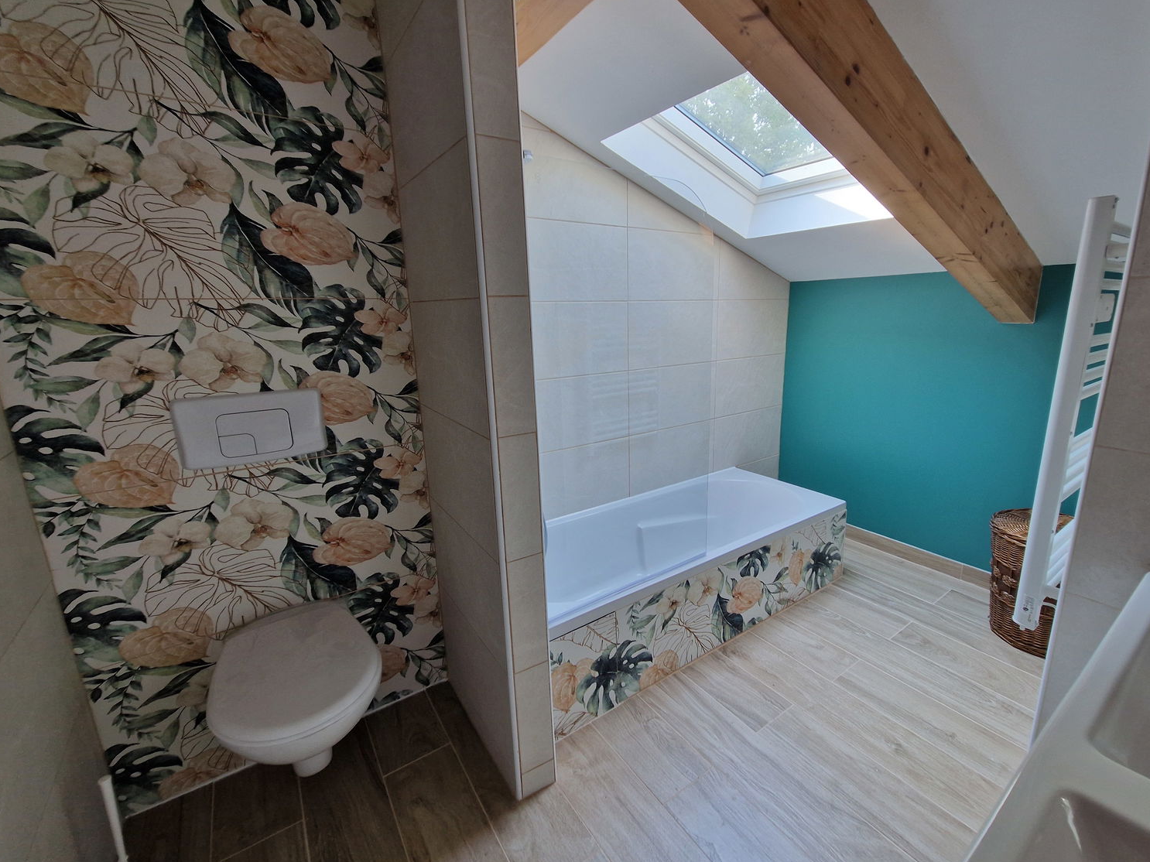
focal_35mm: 14
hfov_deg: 101.9
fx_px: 465
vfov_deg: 85.7
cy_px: 426
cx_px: 611
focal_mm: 2.2
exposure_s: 1/50
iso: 80
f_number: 2.2
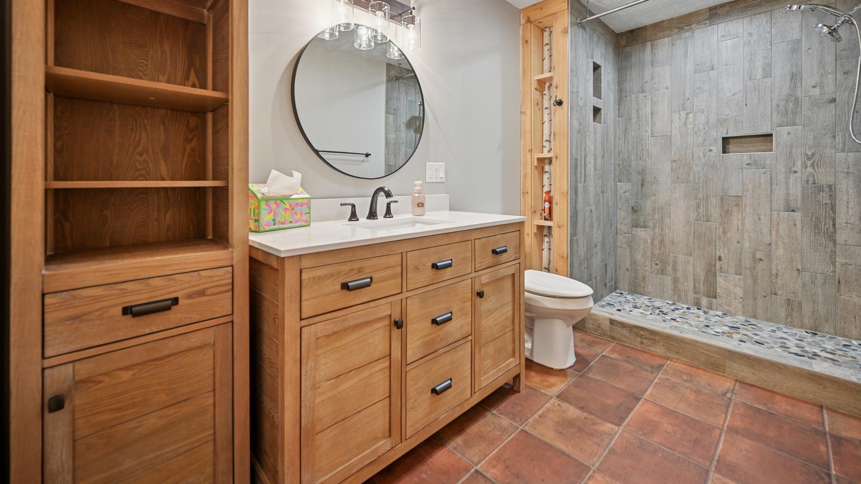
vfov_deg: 69.7
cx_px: 432
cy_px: 191
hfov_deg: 103.0
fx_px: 342
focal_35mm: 15
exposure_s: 1/30
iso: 400
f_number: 4
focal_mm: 14
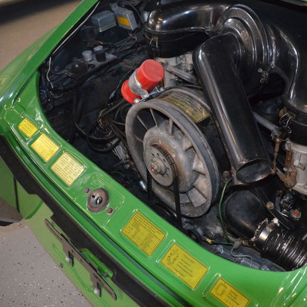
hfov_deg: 42.6
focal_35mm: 38
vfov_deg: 43.8
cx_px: 227
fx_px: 381
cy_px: 144
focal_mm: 18
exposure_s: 1/60
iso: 3200
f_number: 3.5
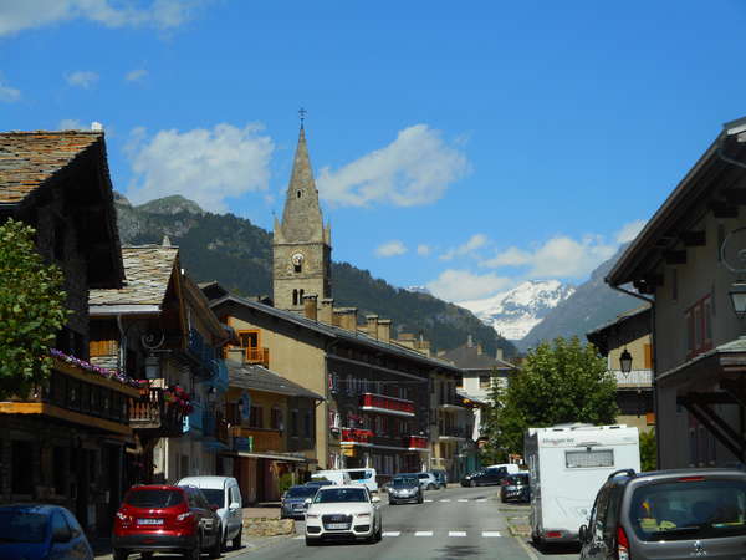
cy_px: 280
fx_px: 1918
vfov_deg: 16.6
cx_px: 373
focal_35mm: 89
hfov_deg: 22.0
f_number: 5.6
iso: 80
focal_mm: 15.9
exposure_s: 1/640
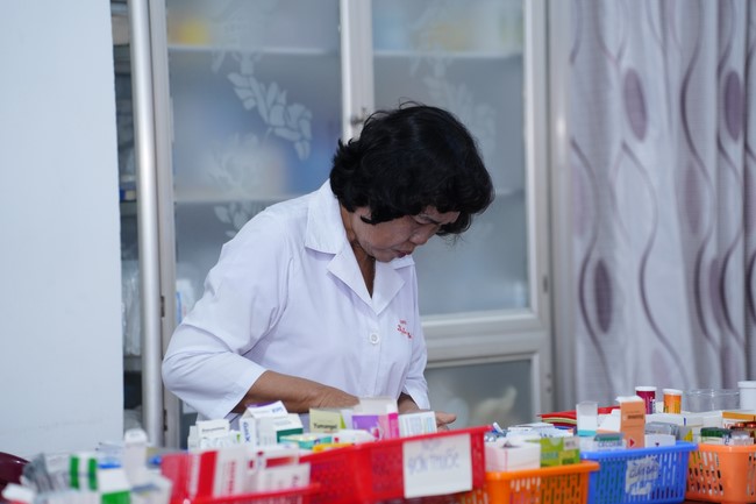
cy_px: 252
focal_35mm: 150
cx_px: 378
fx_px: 3149
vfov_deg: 9.1
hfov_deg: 13.7
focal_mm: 150
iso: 1250
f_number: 3.5
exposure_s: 1/100
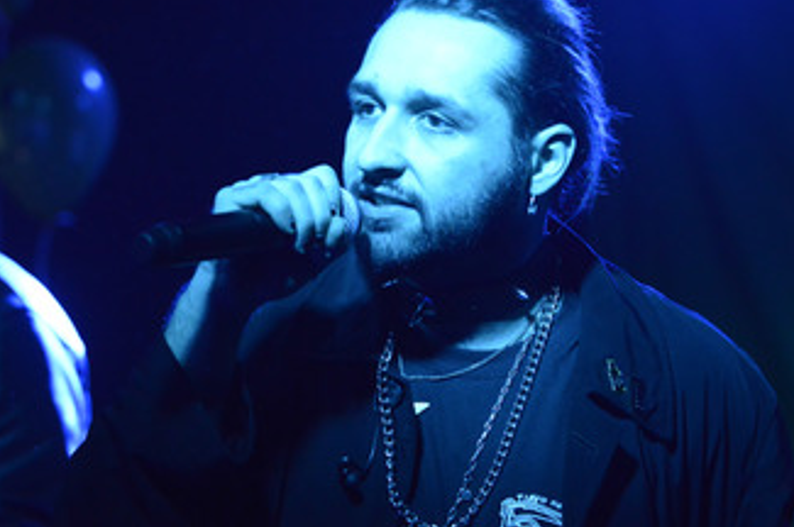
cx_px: 292
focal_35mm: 136
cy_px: 268
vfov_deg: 10.1
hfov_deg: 15.1
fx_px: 2996
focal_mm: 98
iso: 6400
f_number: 3.2
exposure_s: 1/250
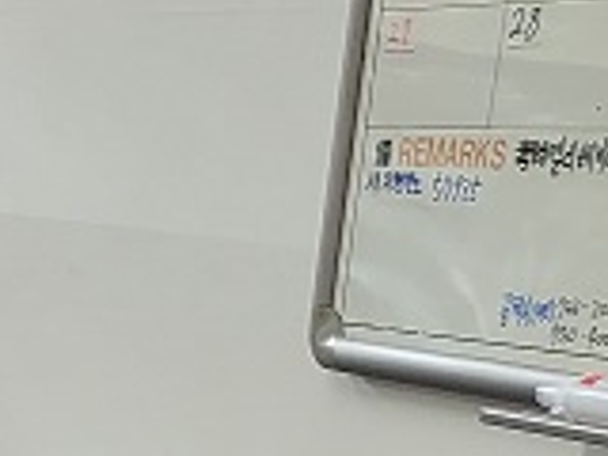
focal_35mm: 162
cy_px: 817
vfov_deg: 8.8
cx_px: -1250
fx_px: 2845
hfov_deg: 9.4
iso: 100
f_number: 1.8
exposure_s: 1/120
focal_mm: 4.25
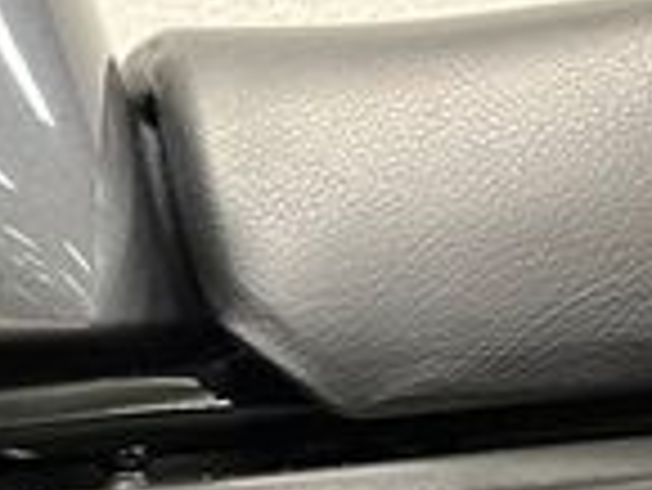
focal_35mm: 115
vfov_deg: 11.7
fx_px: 2168
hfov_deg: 15.7
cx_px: -342
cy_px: 953
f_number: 1.6
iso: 500
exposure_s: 1/33
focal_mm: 5.1
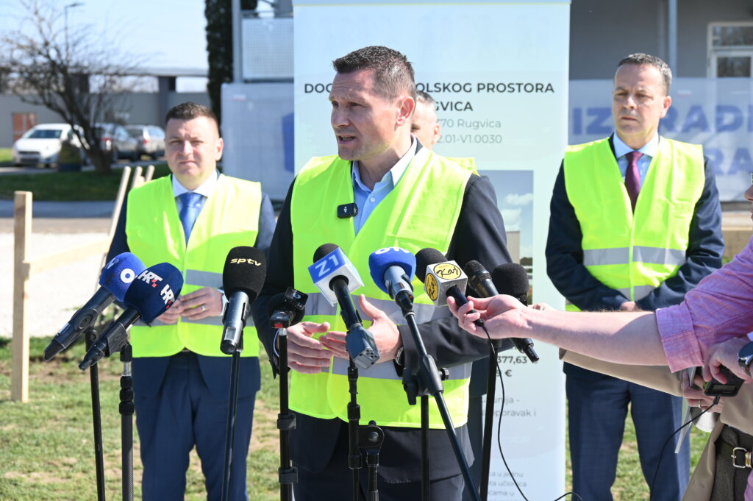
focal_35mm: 61
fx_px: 1275
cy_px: 250
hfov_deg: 32.9
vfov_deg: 22.2
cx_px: 376
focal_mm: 61
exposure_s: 1/200
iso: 100
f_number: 6
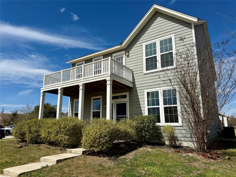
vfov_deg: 56.8
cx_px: 118
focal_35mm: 24
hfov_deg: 71.6
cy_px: 88
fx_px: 164
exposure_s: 1/9091
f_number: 1.78
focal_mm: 6.76
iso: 80
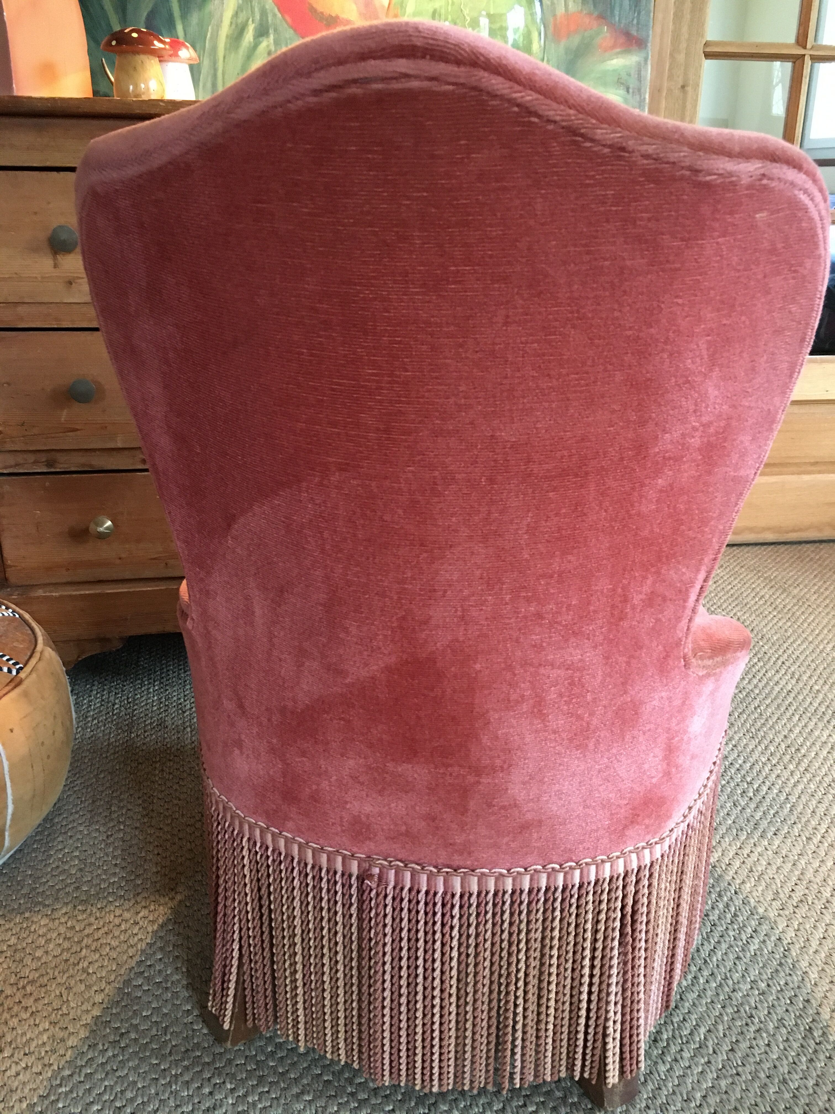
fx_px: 933
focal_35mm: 29
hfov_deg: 48.2
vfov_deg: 61.7
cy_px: 557
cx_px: 418
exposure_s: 1/17
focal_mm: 4.15
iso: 250
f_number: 2.2
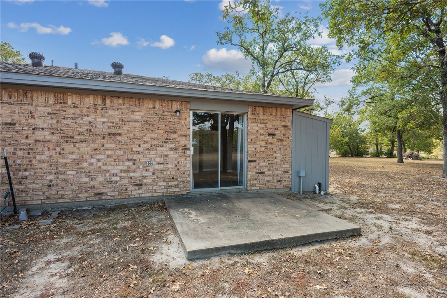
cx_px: 224
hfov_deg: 90.0
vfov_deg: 67.3
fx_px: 223
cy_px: 149
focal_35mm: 18
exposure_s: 1/200
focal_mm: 18
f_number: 9
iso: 250
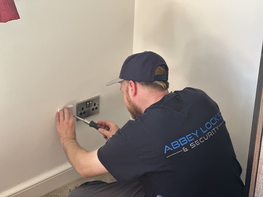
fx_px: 585
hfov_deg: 25.3
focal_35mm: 77
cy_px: 98
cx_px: 132
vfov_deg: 19.1
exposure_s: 1/65
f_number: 2.8
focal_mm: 9
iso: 250
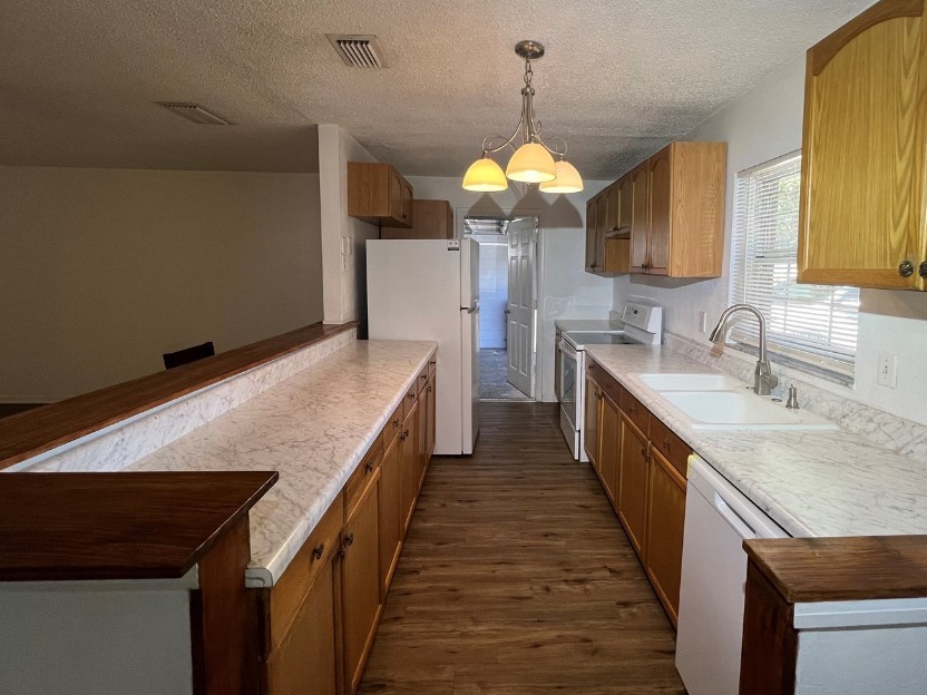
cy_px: 303
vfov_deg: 77.7
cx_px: 518
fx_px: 428
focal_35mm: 16
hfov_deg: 94.1
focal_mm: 1.57
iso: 200
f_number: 1.8
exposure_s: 1/120
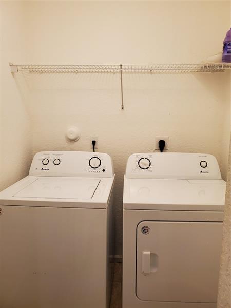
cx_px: 116
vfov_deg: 67.3
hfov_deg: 53.1
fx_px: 231
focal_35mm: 26
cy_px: 154
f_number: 1.5
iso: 125
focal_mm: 4.3
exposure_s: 1/120
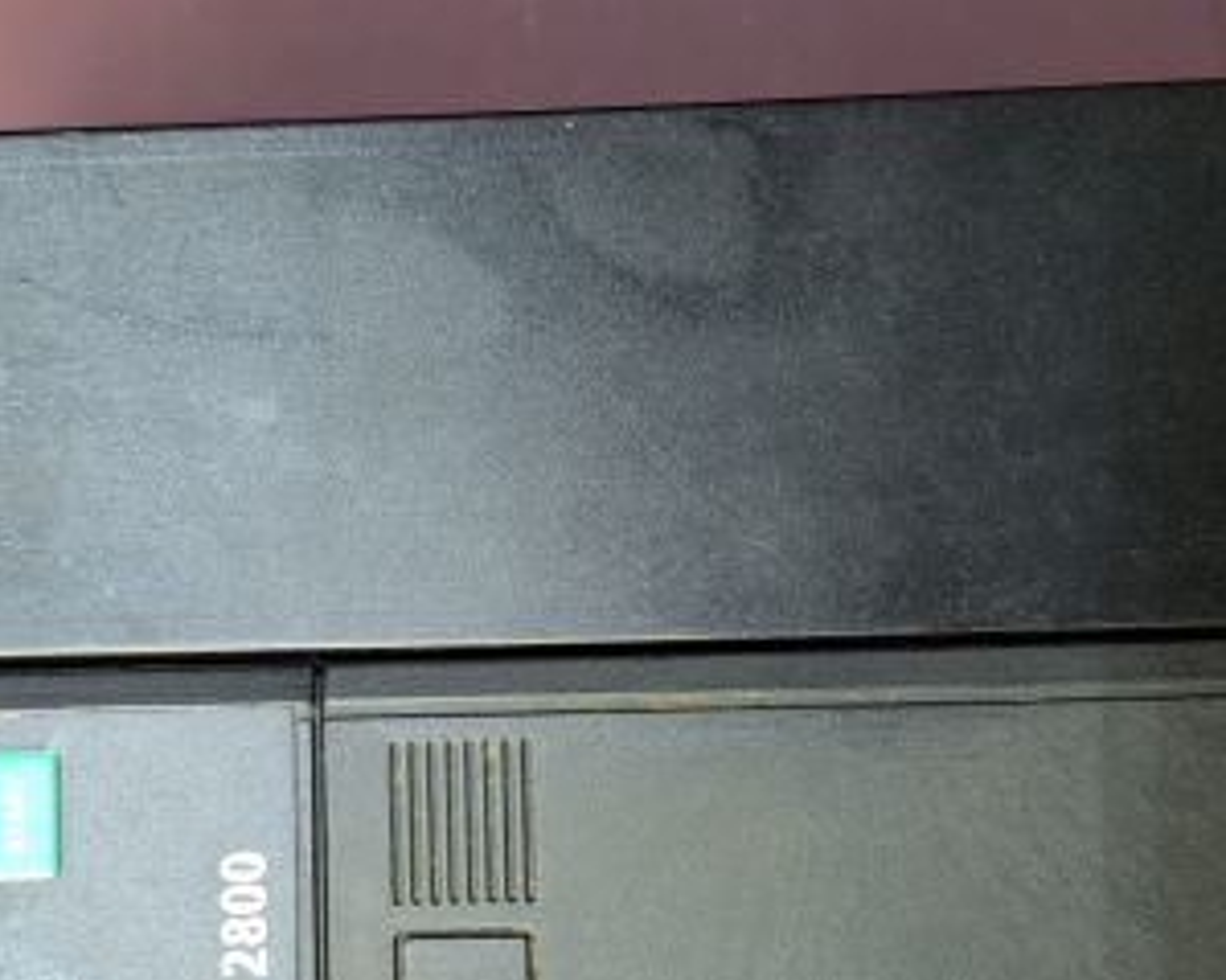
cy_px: 681
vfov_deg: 31.1
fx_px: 1741
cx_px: 578
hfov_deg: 38.8
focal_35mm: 48
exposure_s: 1/33
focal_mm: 5.54
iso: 250
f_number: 1.8
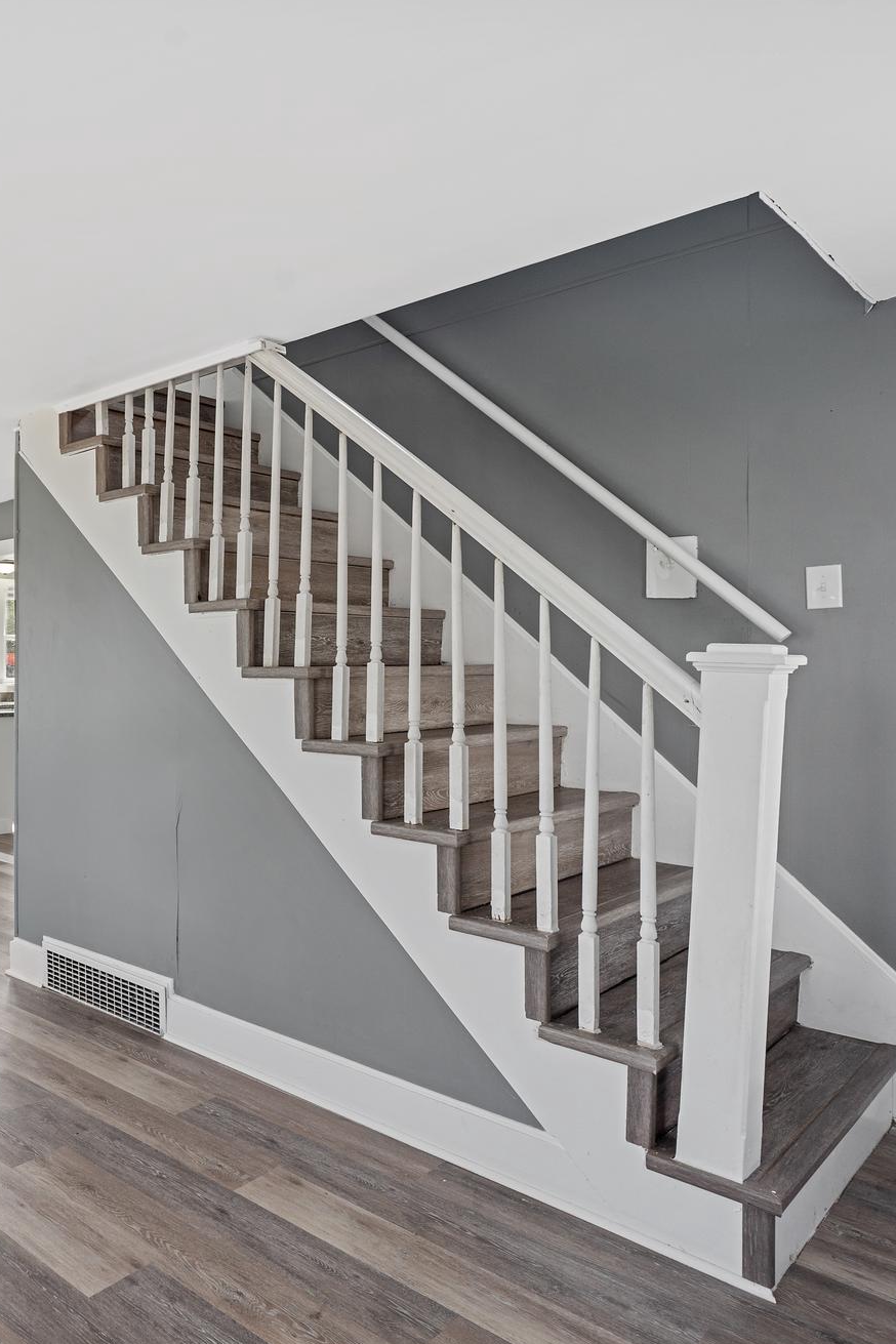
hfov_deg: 44.4
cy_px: 676
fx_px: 933
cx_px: 18
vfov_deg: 71.5
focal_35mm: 25
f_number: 8
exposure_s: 1/15
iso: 200
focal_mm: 16
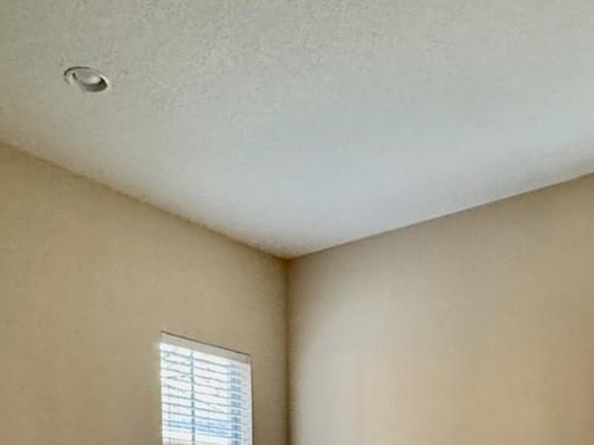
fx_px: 772
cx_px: 370
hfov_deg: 41.8
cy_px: 591
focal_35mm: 45
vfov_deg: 26.7
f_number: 2.2
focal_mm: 2.22
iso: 640
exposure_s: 1/60
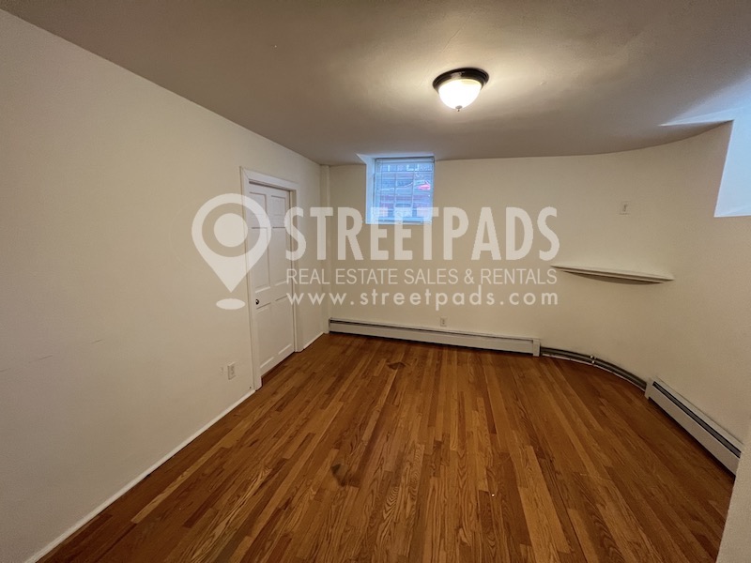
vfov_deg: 89.9
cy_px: 282
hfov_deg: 106.2
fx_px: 282
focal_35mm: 13
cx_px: 376
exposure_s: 1/60
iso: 320
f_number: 1.8
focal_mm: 1.57
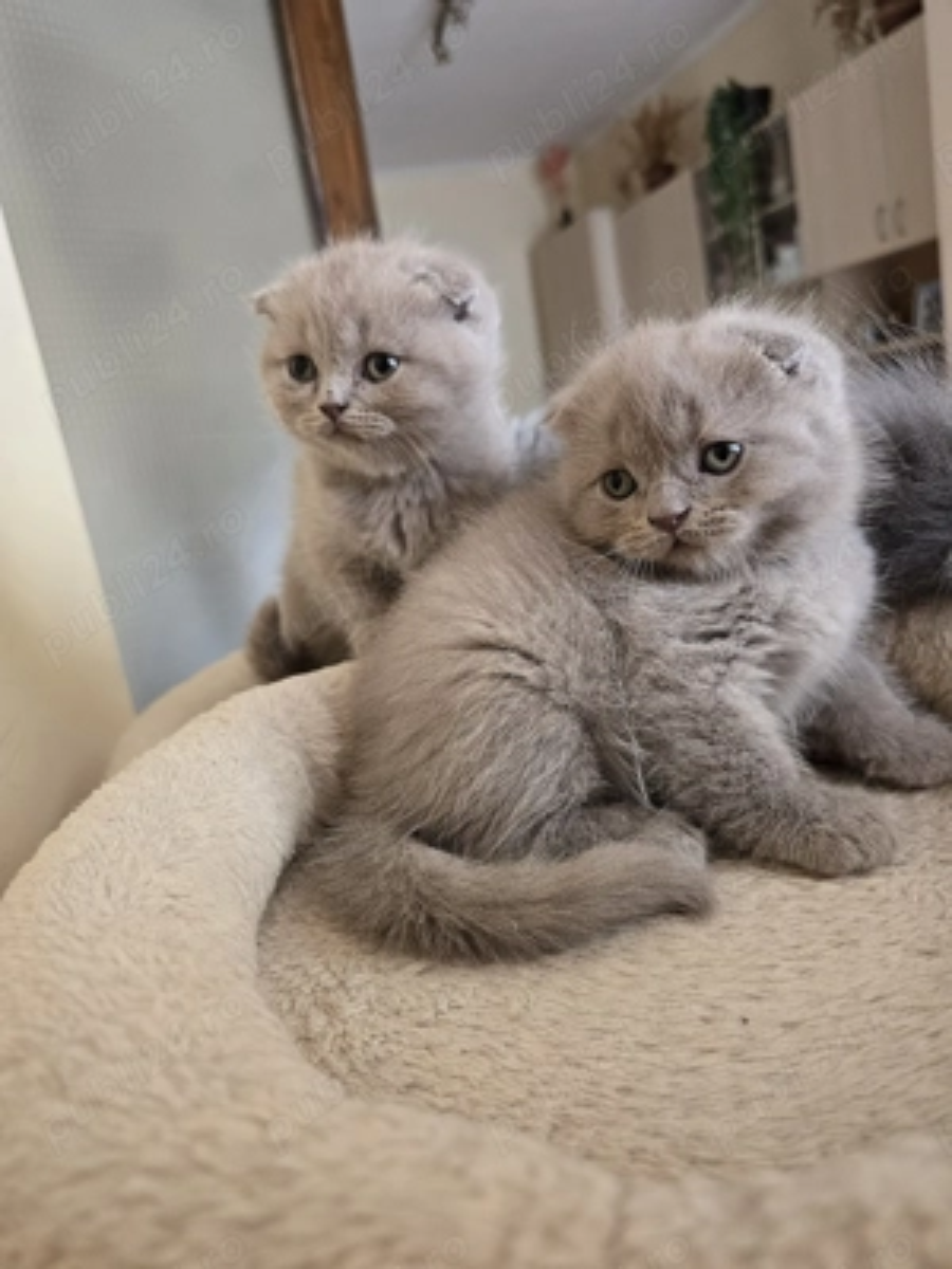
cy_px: 634
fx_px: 843
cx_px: 476
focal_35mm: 23
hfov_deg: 58.9
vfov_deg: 73.9
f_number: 1.7
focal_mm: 6.3
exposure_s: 1/101
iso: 400
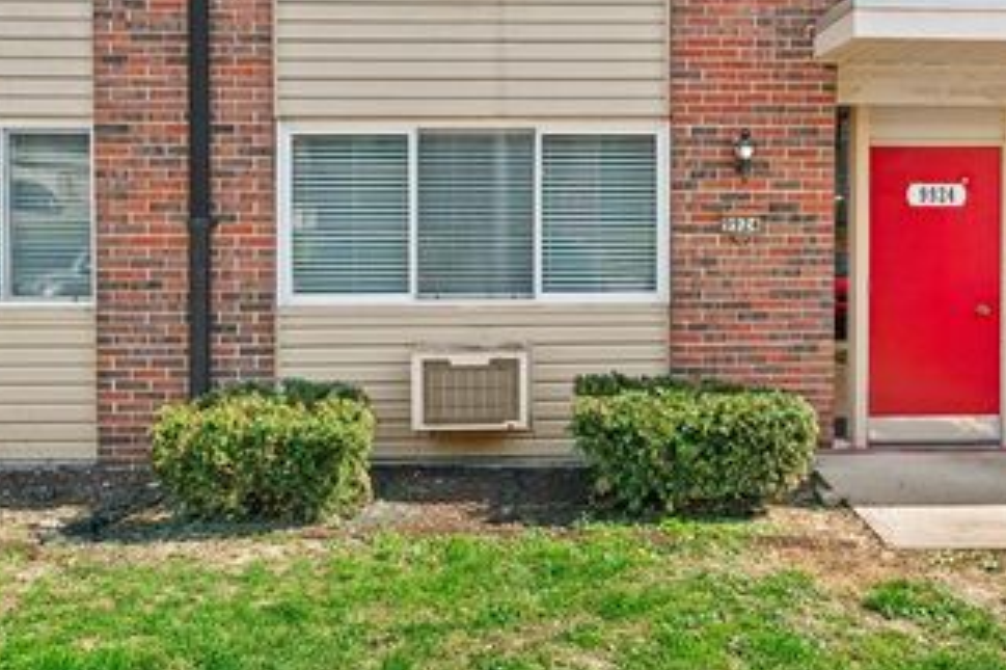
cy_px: 245
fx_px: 879
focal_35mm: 31
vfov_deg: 41.4
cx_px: 582
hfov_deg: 59.3
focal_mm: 20.3
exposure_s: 1/125
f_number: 9
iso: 160
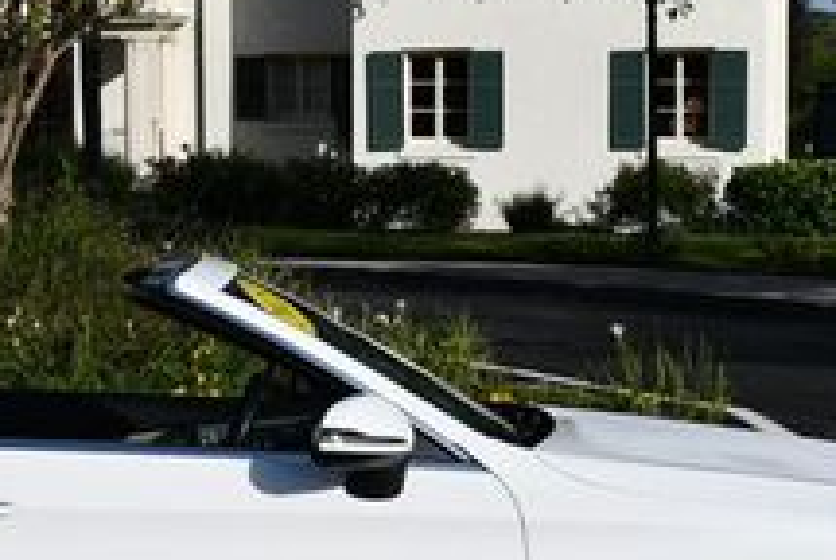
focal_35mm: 143
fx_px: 3325
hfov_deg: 14.2
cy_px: 276
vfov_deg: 9.6
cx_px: 78
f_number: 10
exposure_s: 1/400
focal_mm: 24
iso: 100
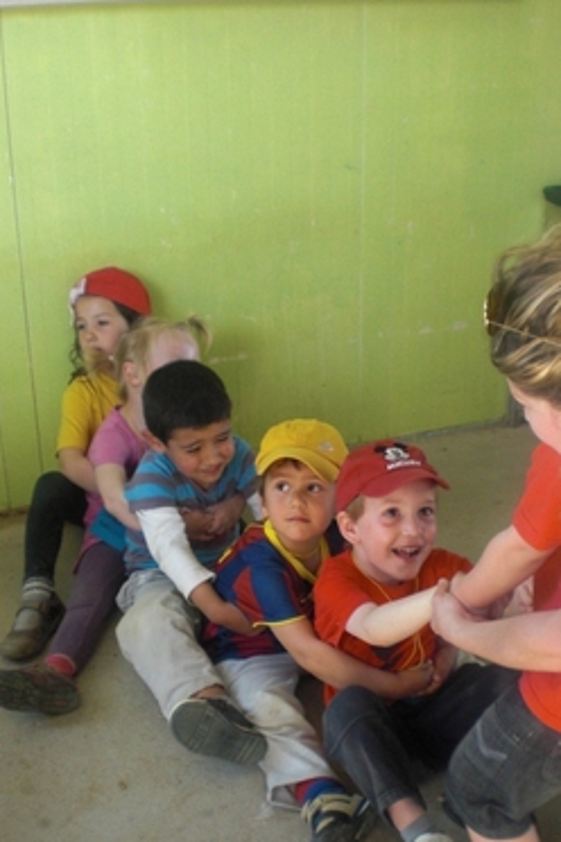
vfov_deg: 38.7
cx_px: 387
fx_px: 1192
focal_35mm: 51
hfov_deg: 26.3
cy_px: 523
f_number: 3.1
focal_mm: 6.3
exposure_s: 1/100
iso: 200
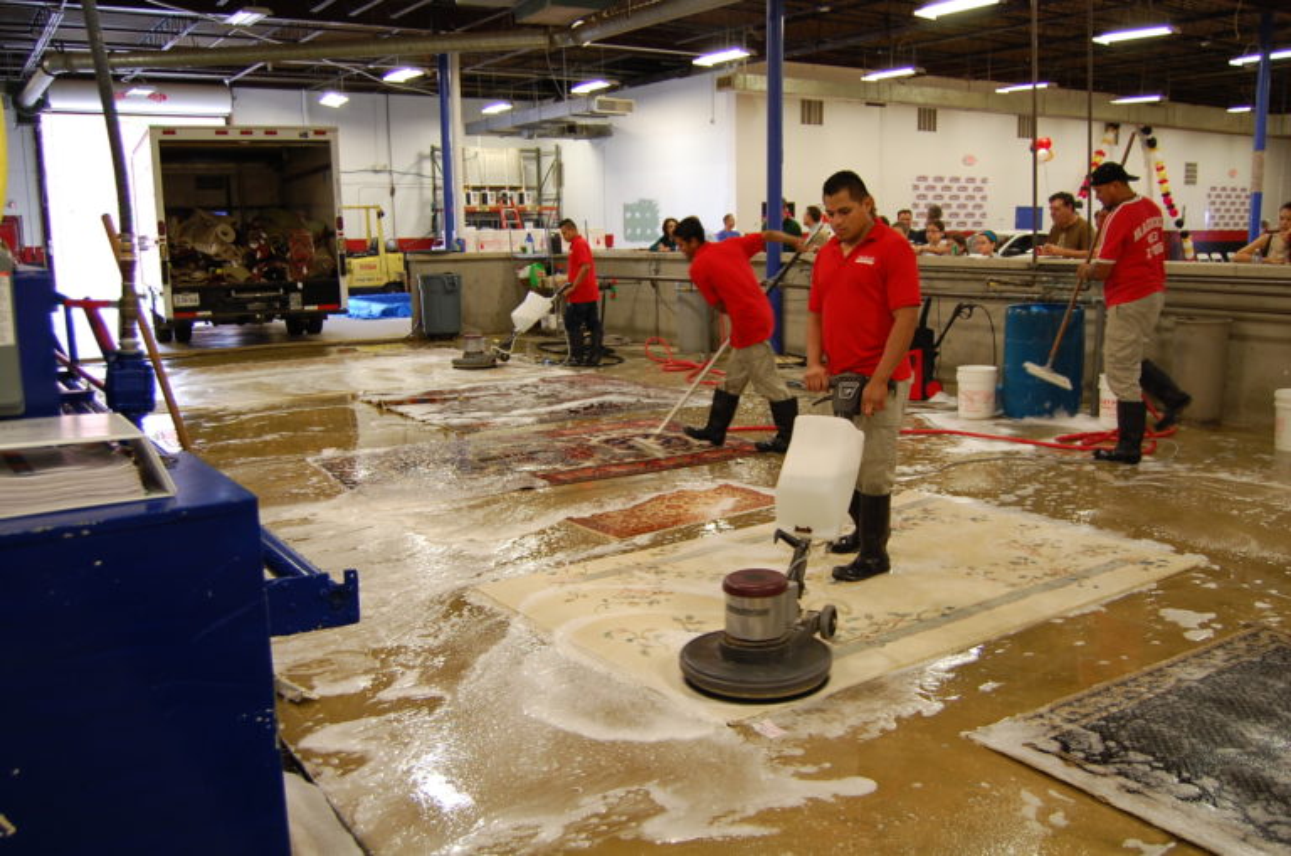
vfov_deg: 43.4
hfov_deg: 62.0
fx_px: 1074
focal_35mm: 30
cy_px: 428
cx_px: 646
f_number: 4
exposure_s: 1/60
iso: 400
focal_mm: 20
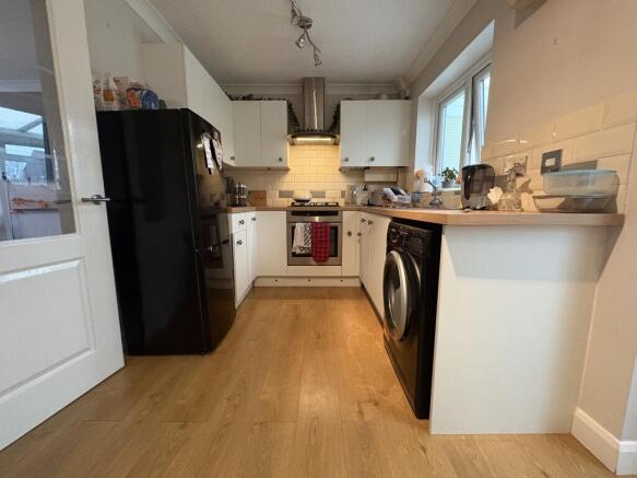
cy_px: 239
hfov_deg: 102.1
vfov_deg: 85.7
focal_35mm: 14
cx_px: 318
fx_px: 258
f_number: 2.2
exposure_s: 1/50
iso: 640
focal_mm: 2.22
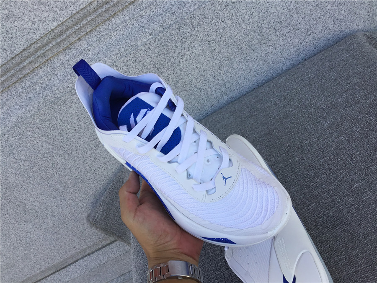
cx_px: 188
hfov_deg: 58.4
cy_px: 142
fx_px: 338
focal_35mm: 31
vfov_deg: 45.4
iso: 25
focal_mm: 3.3
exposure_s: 1/261
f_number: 2.4
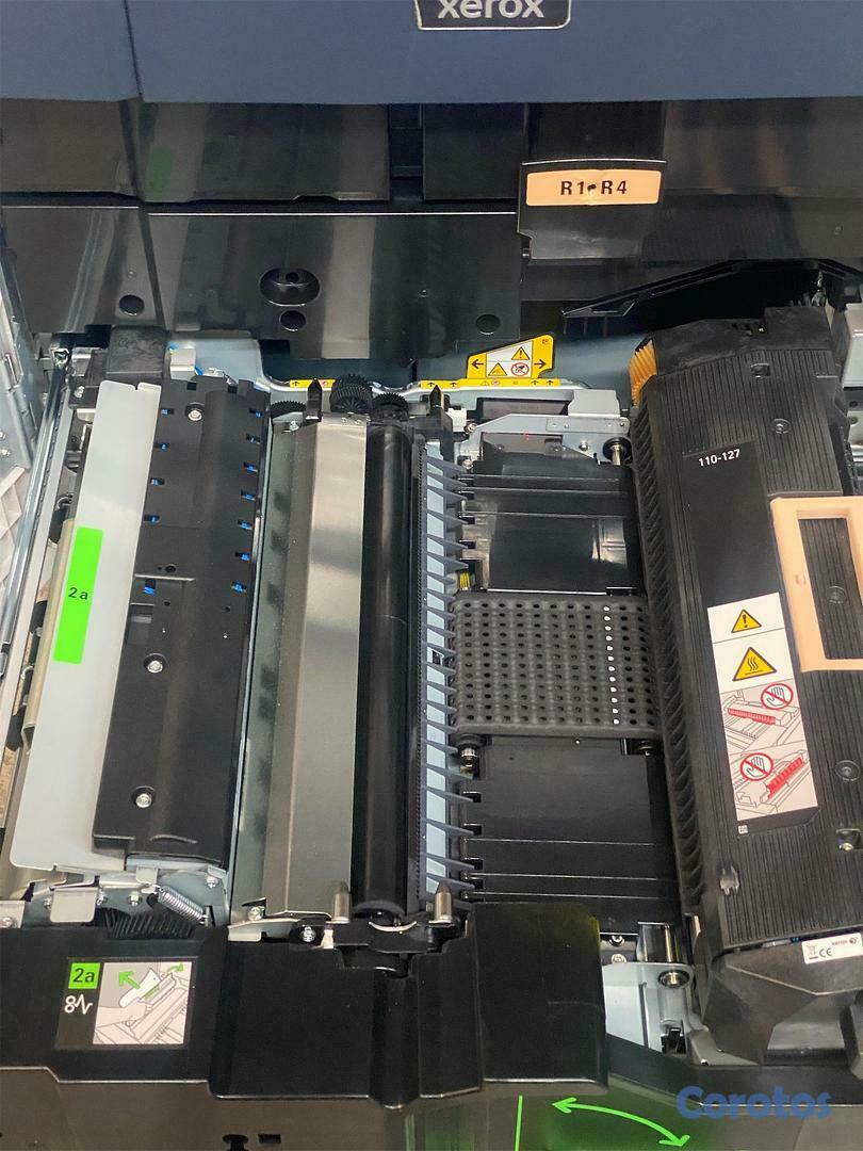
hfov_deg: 28.0
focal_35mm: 52
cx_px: 432
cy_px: 576
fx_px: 1729
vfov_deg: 36.8
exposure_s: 1/30
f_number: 2
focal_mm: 6
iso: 640
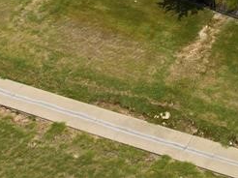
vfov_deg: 12.7
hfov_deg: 17.7
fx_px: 687
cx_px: 351
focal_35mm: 100
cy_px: -192
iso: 100
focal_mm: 12.29
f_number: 4
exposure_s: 1/1600
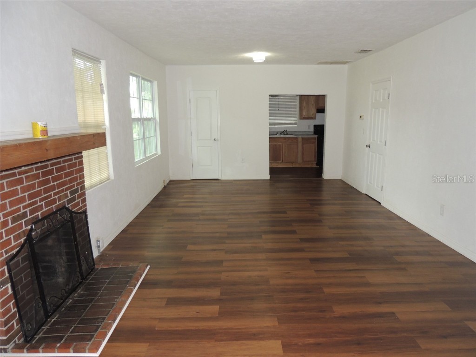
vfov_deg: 56.8
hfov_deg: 71.6
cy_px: 178
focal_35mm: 24
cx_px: 238
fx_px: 330
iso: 200
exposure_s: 1/30
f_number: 3
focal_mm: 4.3
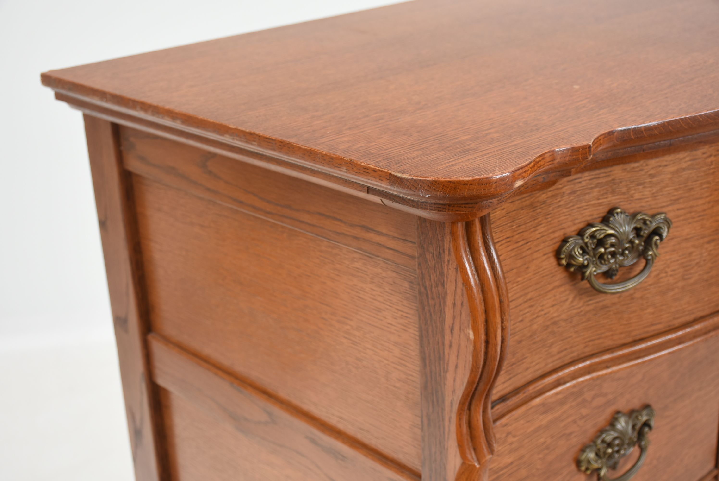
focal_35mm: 52
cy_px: 240
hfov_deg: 37.8
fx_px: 1049
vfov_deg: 25.8
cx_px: 360
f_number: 7.1
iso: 200
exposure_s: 1/125
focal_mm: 35
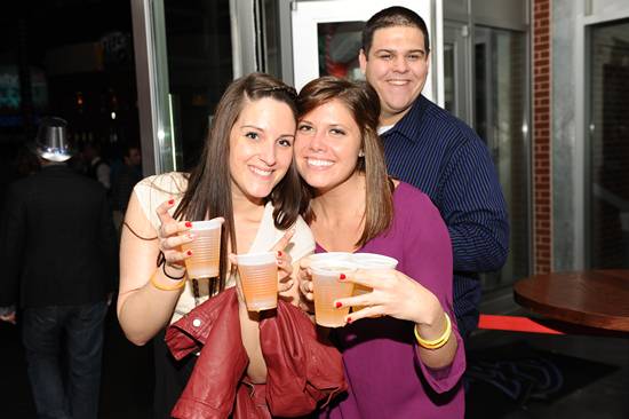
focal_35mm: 38
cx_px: 314
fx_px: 664
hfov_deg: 50.7
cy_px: 210
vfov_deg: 35.0
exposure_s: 1/250
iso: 800
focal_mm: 38
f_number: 4.8
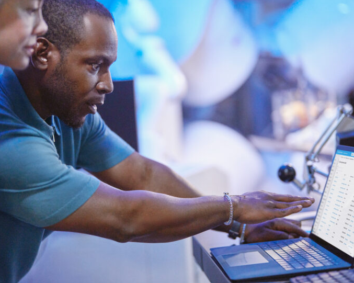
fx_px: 744
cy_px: 110
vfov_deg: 21.5
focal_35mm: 71
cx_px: 174
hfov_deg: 26.8
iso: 2000
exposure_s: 1/320
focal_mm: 50
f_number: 1.2
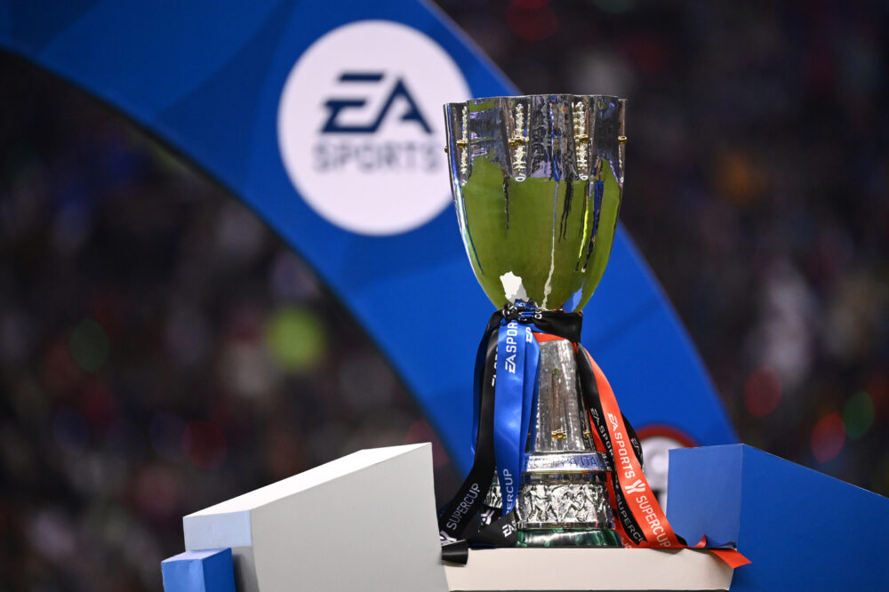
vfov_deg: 3.9
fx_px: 8640
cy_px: 296
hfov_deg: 5.9
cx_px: 444
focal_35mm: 350
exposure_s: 1/1250
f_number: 4
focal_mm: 350
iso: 4000
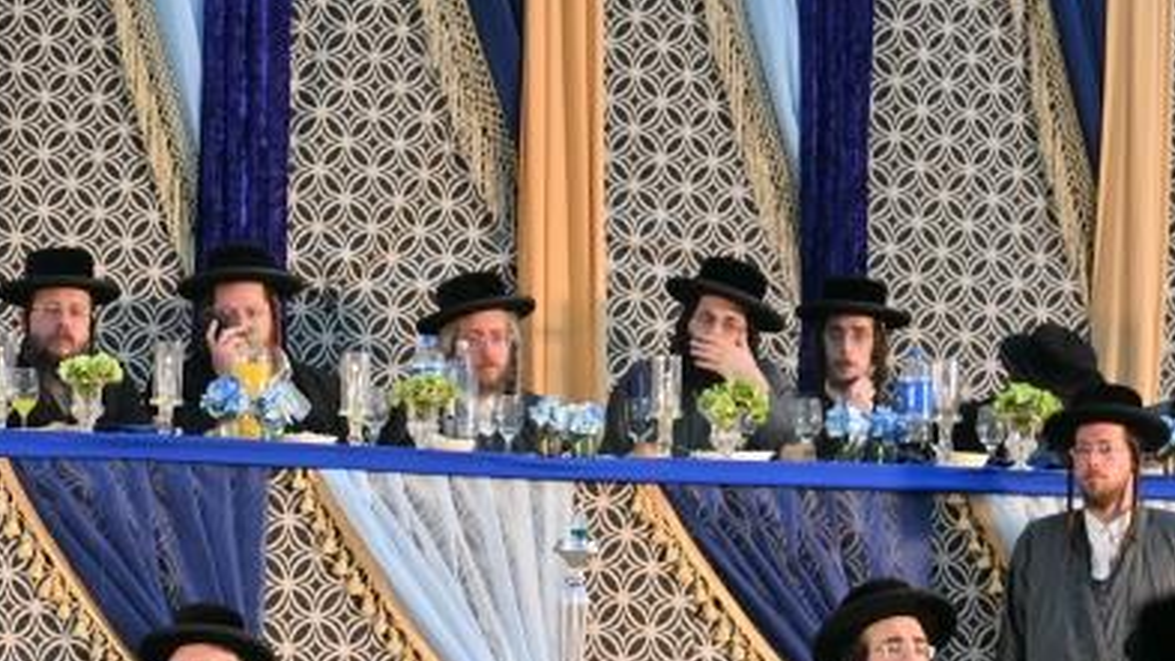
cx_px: -179
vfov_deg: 4.0
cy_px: 363
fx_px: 9346
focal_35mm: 300
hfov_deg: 7.1
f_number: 2.8
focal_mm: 110
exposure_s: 1/320
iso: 400
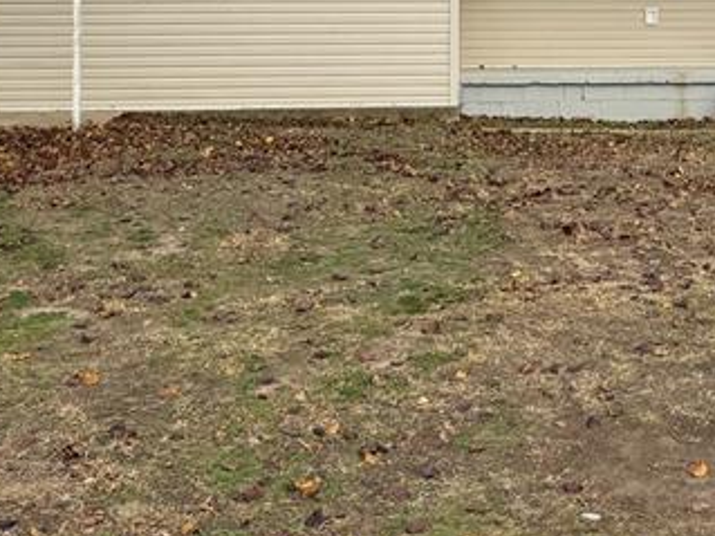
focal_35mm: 77
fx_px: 1590
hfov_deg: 24.8
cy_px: -7
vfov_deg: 18.6
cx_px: 612
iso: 80
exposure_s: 1/4167
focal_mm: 6.76
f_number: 1.78
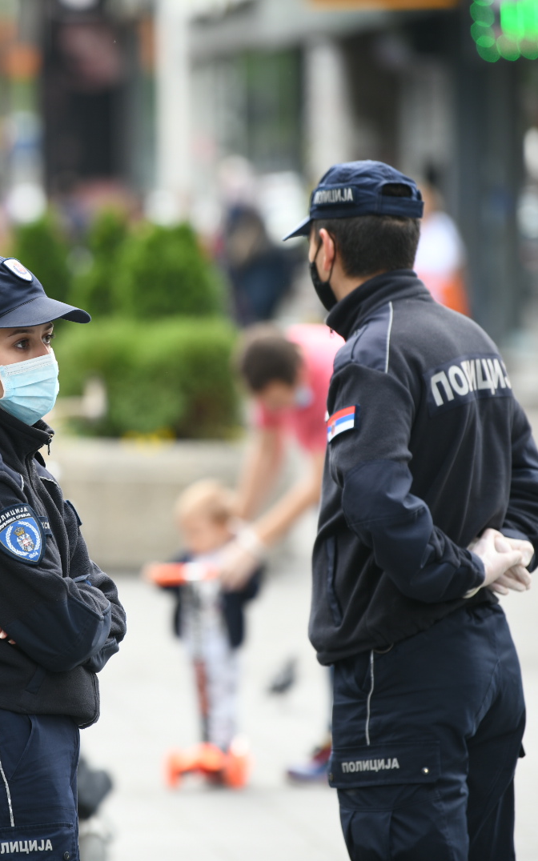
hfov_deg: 4.3
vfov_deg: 6.8
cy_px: 431
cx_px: 30
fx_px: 7206
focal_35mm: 307
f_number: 3.5
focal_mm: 200
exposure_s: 1/160
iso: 200
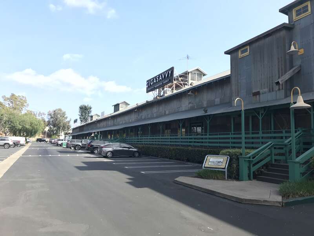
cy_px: 118
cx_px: 157
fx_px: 254
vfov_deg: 49.7
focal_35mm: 28
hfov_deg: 63.4
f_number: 1.8
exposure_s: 1/413
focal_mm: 3.99
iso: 20
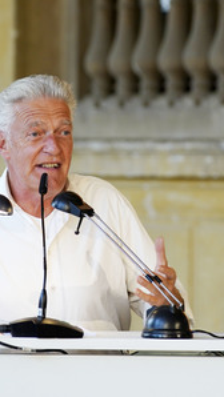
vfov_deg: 6.8
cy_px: 198
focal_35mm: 317
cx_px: 55
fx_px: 3342
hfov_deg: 3.8
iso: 640
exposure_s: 1/250
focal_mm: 200
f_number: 5
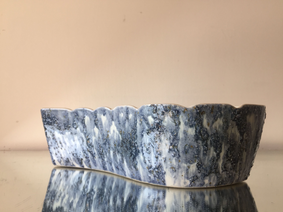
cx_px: 142
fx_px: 237
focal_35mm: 29
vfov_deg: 48.2
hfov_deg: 61.7
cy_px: 106
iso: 32
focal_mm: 4.15
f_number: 2.2
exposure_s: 1/101
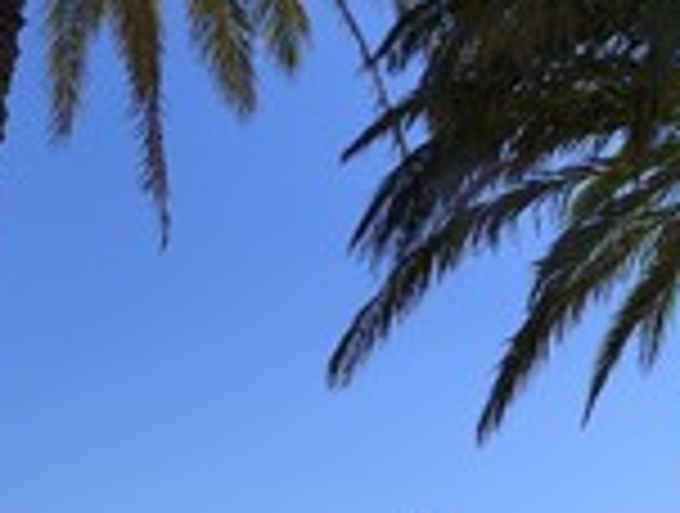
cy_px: 562
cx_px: 757
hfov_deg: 27.5
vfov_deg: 21.8
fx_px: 1260
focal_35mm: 64
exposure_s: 1/250
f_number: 11
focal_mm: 24
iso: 100
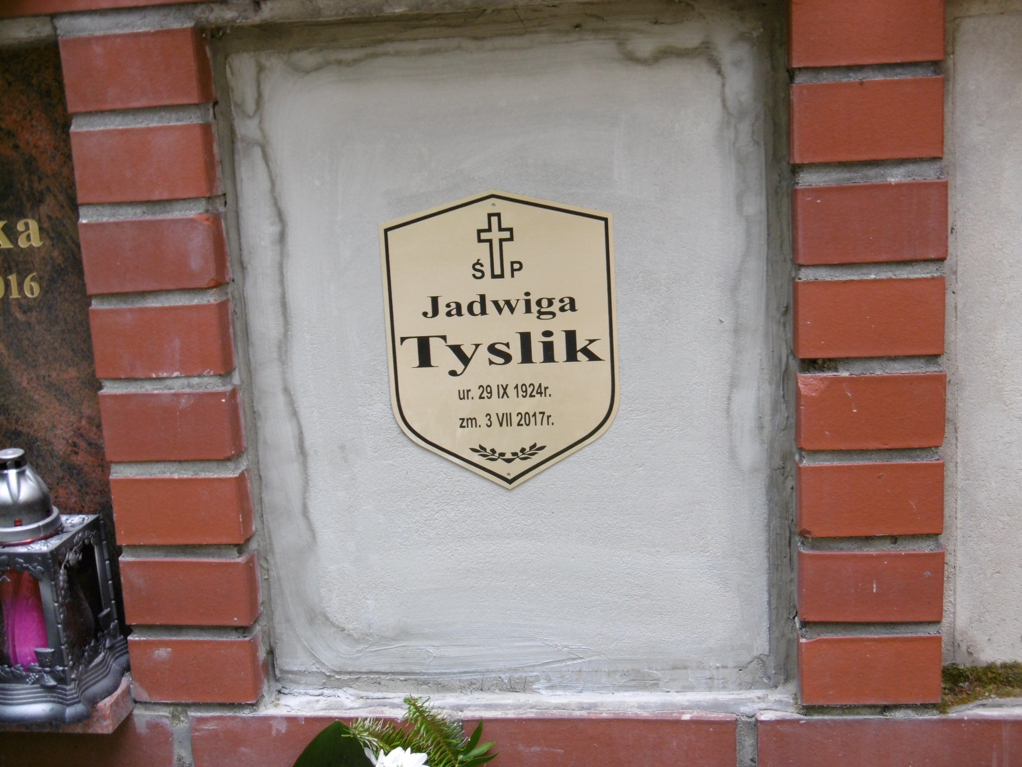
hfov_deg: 37.5
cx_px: 511
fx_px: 1506
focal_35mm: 51
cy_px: 384
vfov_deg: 28.6
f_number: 4
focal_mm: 9.2
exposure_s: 1/60
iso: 160
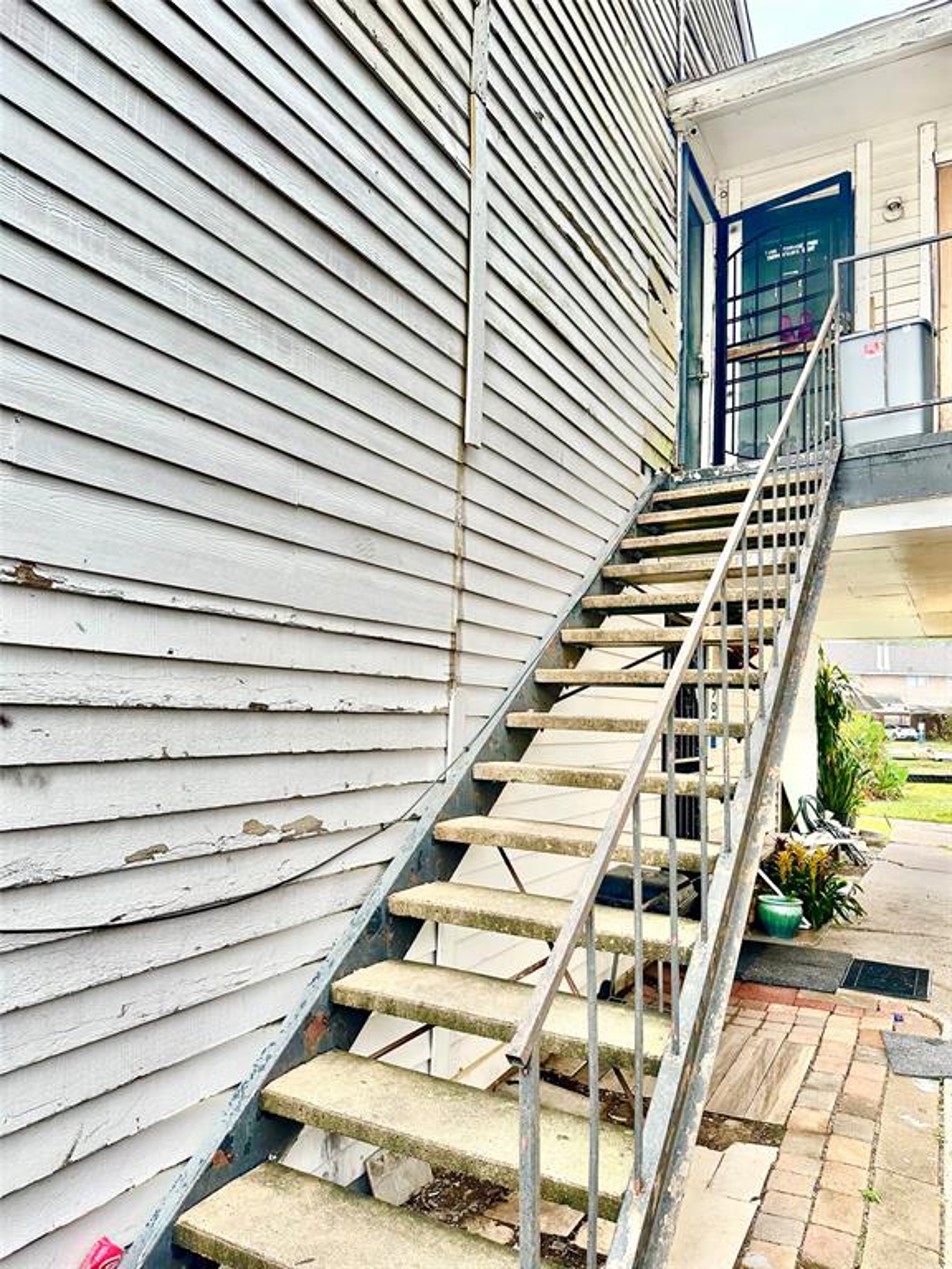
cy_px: 634
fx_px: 880
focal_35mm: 24
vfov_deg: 71.6
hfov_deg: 56.8
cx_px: 476
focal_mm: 6.86
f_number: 1.78
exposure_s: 1/120
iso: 64
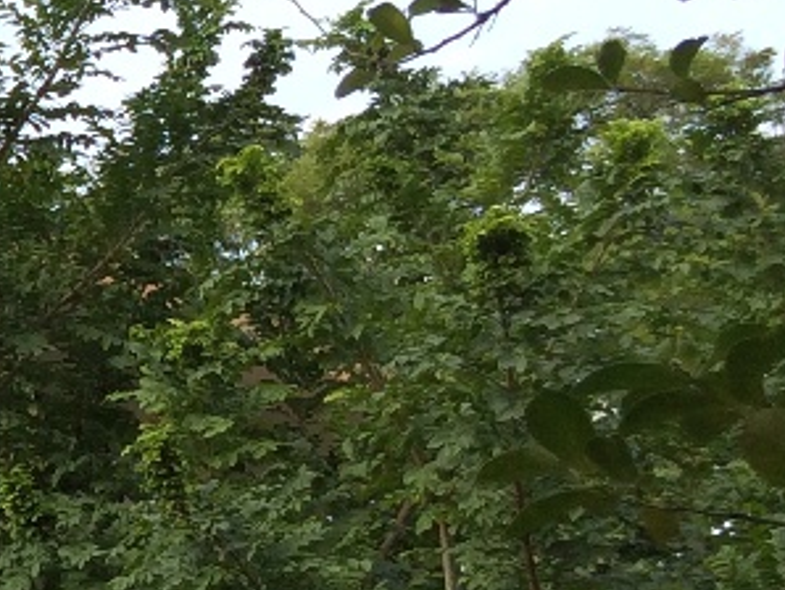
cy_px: 470
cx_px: -843
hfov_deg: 13.2
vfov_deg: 11.6
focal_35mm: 127
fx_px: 2882
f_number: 2.2
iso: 32
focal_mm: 4.15
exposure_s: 1/432
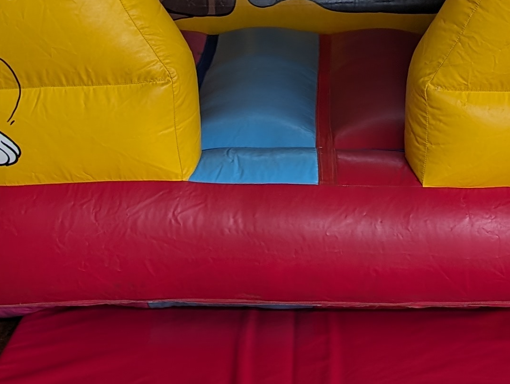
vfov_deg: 16.2
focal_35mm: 91
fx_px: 1343
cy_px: 75
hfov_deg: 21.5
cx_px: 309
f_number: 1.68
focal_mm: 6.9
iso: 21
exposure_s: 1/40.6
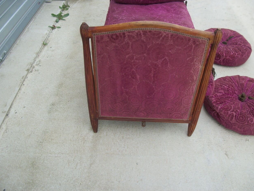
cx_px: 126
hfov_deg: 55.3
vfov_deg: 43.0
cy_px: 94
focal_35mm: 33
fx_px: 242
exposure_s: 1/80
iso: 80
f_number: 8.8
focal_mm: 5.7
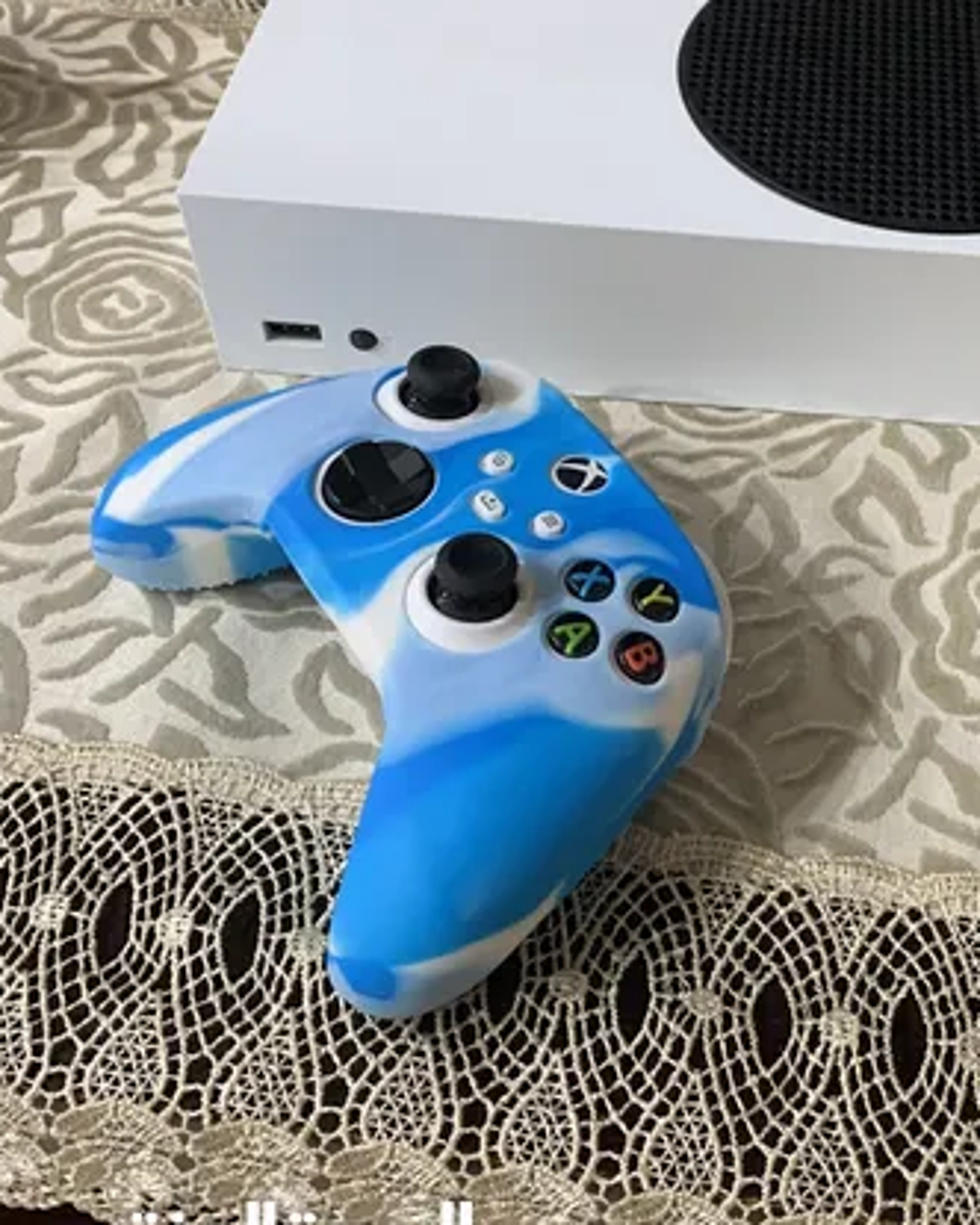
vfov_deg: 41.1
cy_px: 354
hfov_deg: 33.3
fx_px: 1595
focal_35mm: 44
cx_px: 767
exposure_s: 1/60
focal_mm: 4.25
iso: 320
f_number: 1.8
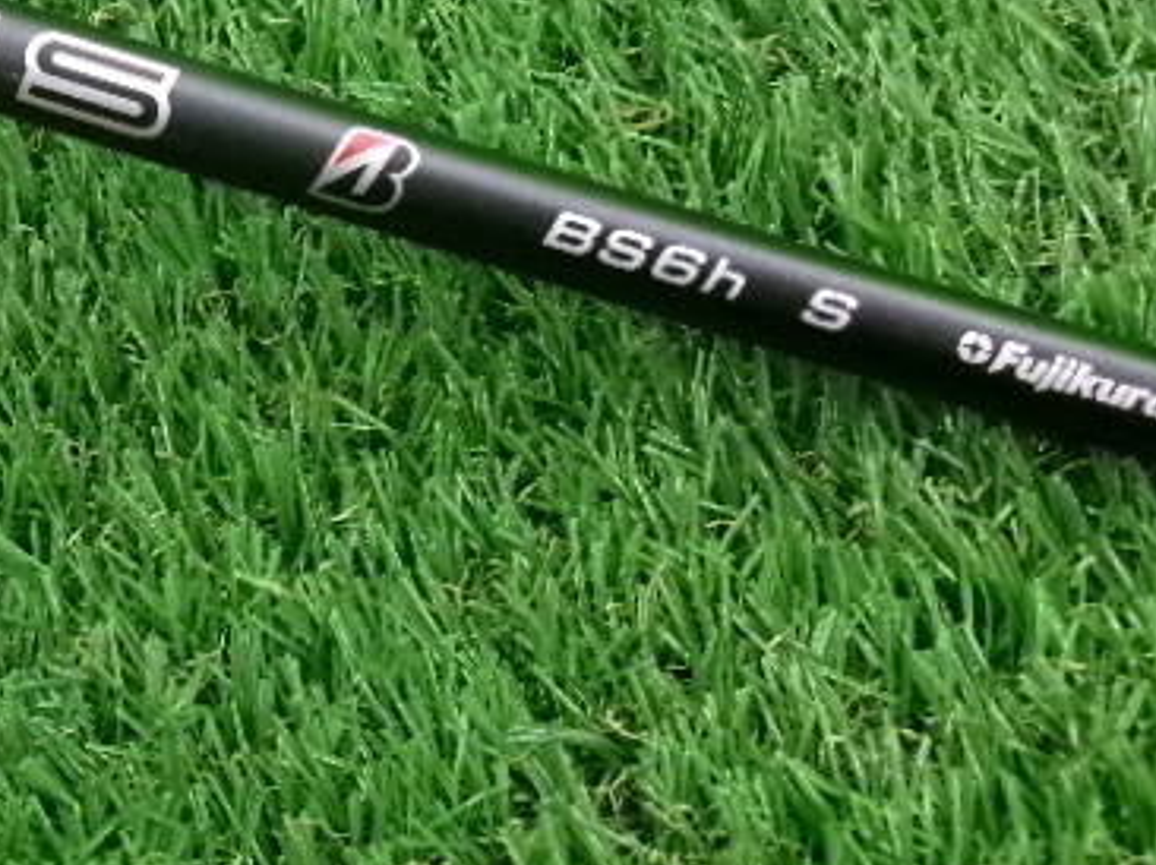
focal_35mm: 49
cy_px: 224
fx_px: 1635
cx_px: 231
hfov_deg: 37.5
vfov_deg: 29.2
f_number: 3.9
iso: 800
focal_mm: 5.1
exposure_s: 1/34
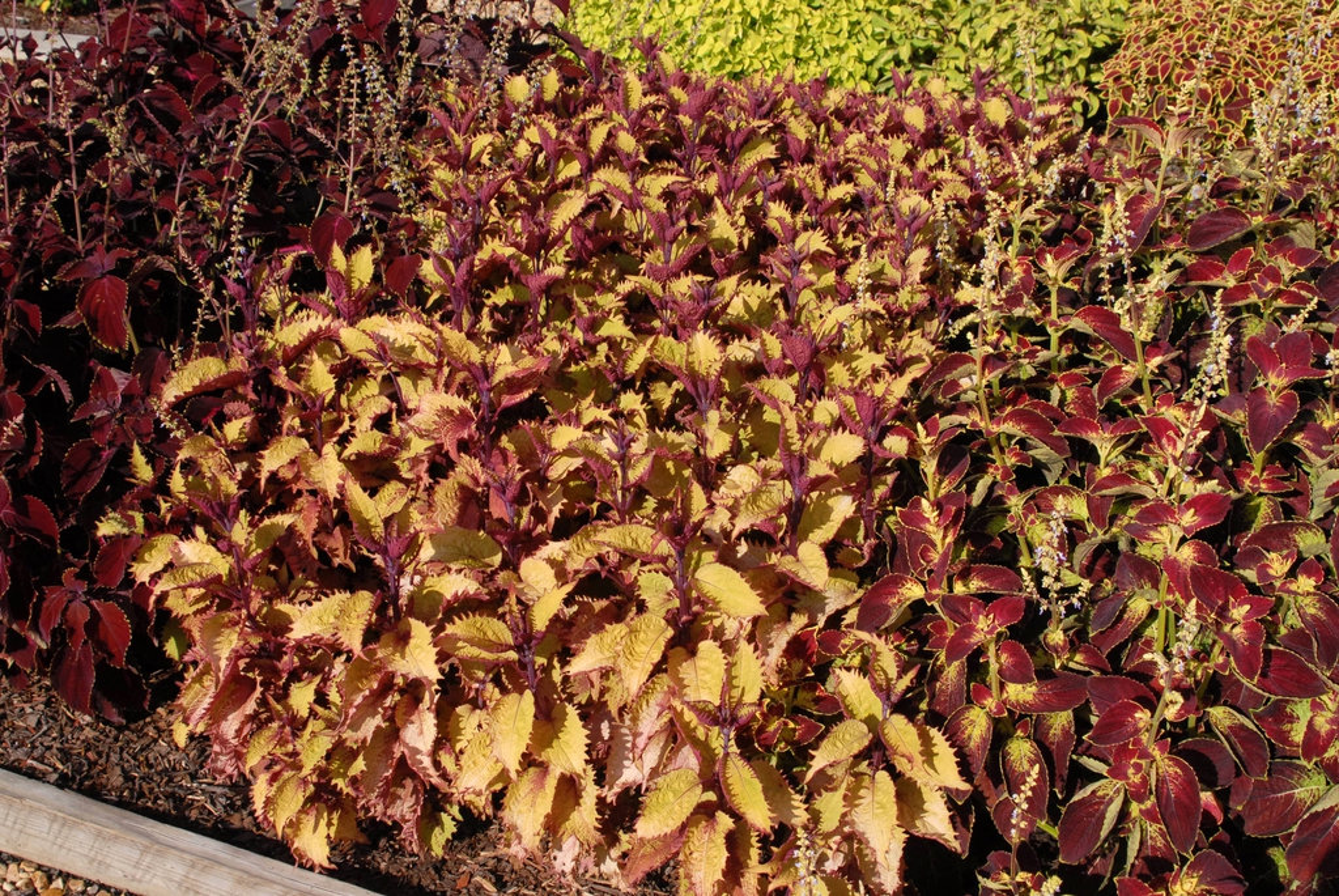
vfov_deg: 32.0
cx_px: 670
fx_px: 1564
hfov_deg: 46.4
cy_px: 448
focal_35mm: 42
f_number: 10
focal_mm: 28
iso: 400
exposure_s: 1/350
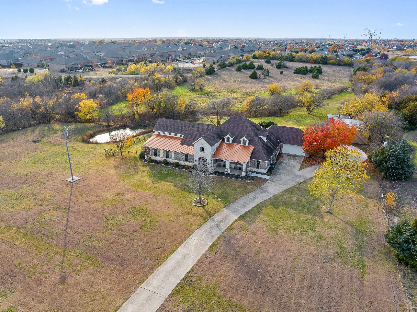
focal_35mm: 24
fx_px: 289
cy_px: 156
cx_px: 208
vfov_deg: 56.8
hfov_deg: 71.6
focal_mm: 12.29
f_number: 9
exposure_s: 1/30
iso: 100
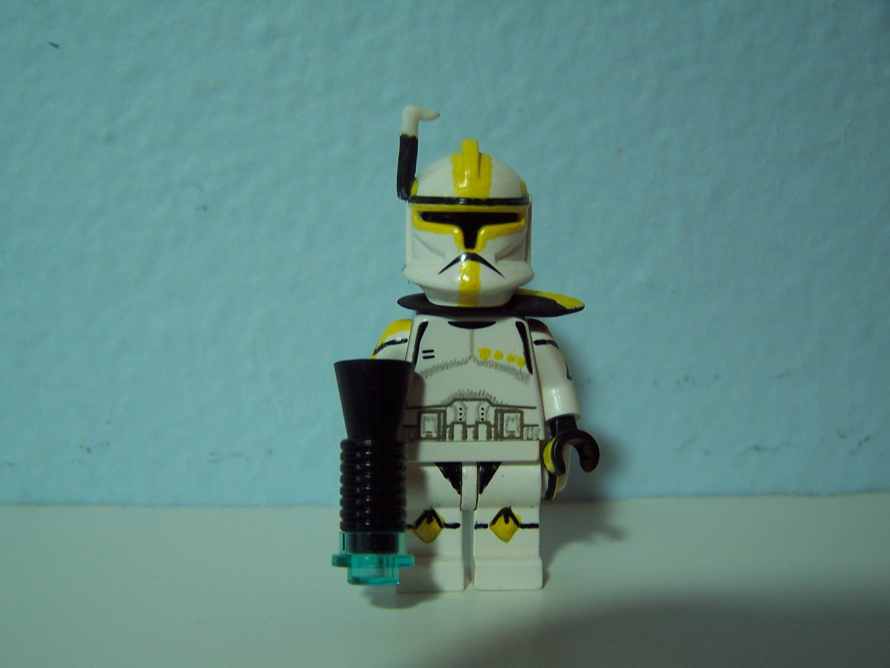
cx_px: 445
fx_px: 977
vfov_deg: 37.7
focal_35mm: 38
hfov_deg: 49.0
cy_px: 334
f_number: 2.8
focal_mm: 6.3
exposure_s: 1/30
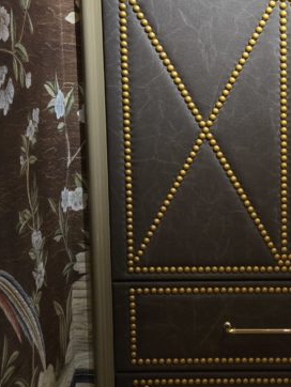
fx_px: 728
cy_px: 136
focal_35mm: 65
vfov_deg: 29.6
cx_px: 304
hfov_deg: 21.7
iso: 640
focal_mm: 5.4
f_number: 1.8
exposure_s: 1/30.9
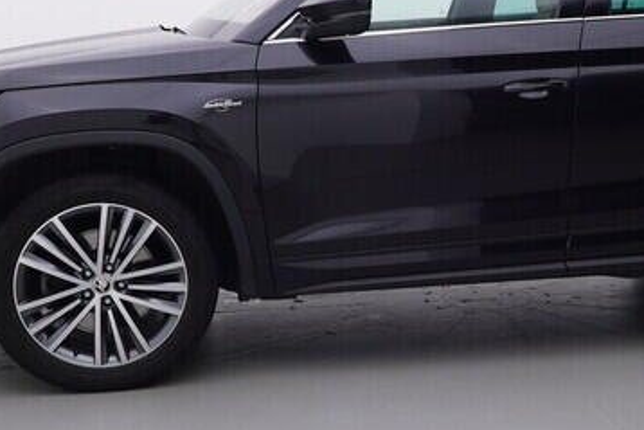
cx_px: 452
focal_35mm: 64
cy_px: 189
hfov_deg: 30.9
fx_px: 1153
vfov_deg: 21.1
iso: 200
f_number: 5
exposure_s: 1/80
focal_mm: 15
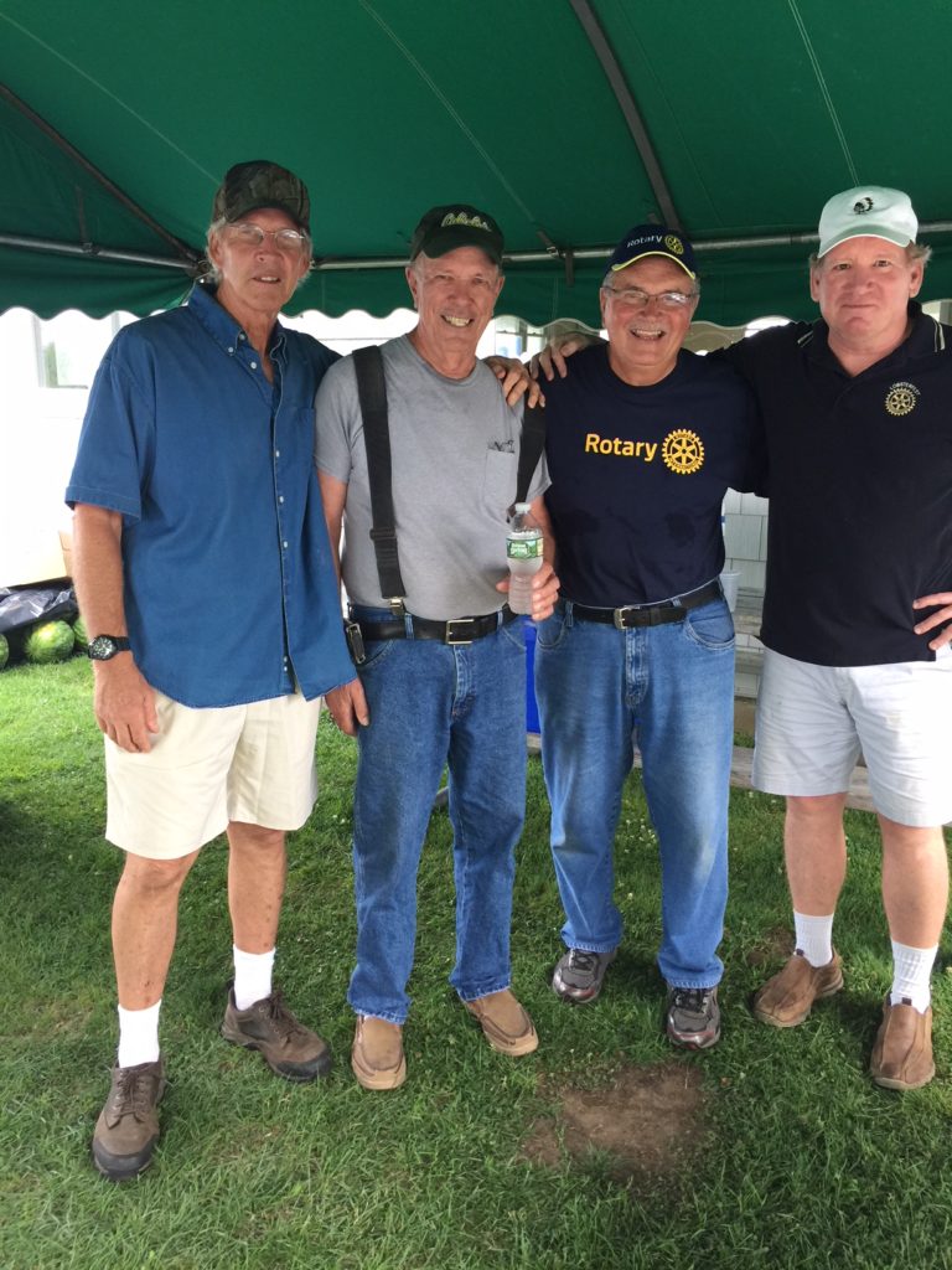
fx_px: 1063
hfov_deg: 48.2
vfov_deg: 61.7
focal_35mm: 29
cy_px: 635
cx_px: 476
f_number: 2.2
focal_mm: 4.15
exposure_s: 1/30
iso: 32
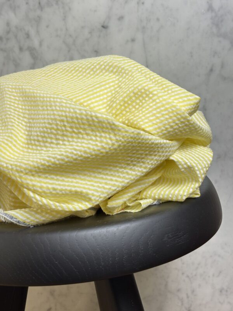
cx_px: 116
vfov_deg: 36.8
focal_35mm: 52
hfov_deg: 28.0
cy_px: 156
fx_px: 467
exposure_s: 1/60
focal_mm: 5.96
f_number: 1.6
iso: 50
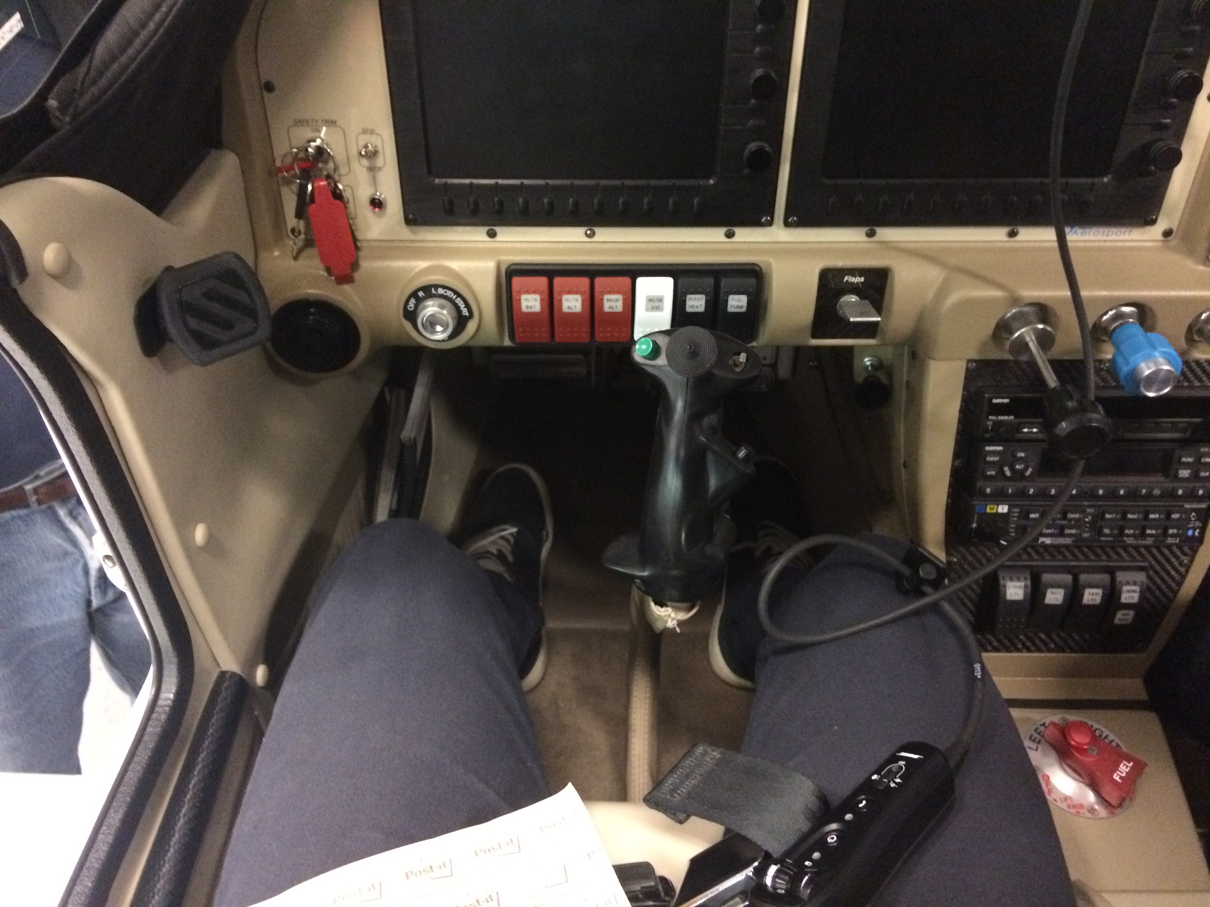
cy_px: 454
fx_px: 1014
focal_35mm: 29
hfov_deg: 61.7
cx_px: 605
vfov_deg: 48.2
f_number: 2.2
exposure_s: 1/15
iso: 400
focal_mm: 4.15
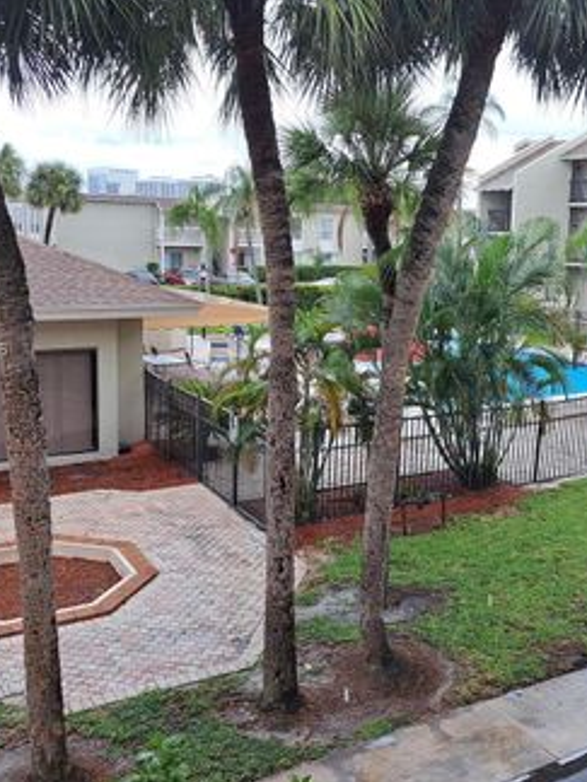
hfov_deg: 38.4
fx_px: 837
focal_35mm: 37
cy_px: 351
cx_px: 377
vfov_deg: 50.1
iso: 50
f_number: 1.8
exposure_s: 1/378
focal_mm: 5.23
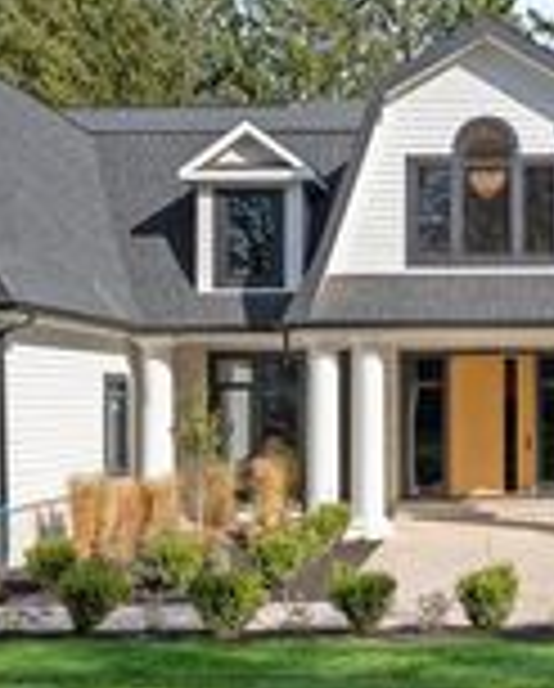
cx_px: 464
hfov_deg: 29.8
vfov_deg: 37.3
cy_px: 227
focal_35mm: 49
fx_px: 1008
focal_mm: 16.1
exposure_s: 1/50
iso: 200
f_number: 8
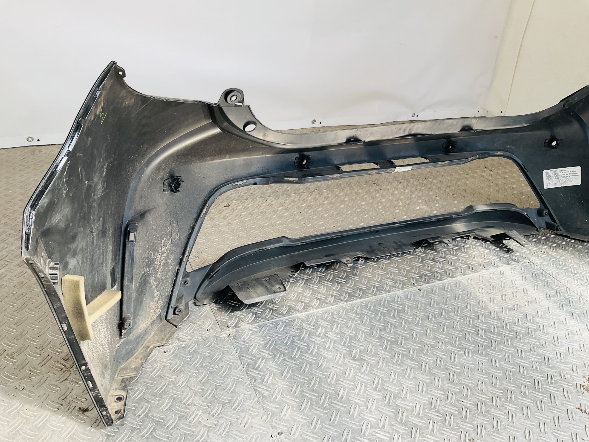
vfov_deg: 48.2
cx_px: 294
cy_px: 221
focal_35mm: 29
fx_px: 493
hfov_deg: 61.7
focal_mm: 3
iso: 16
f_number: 1.8
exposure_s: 1/370
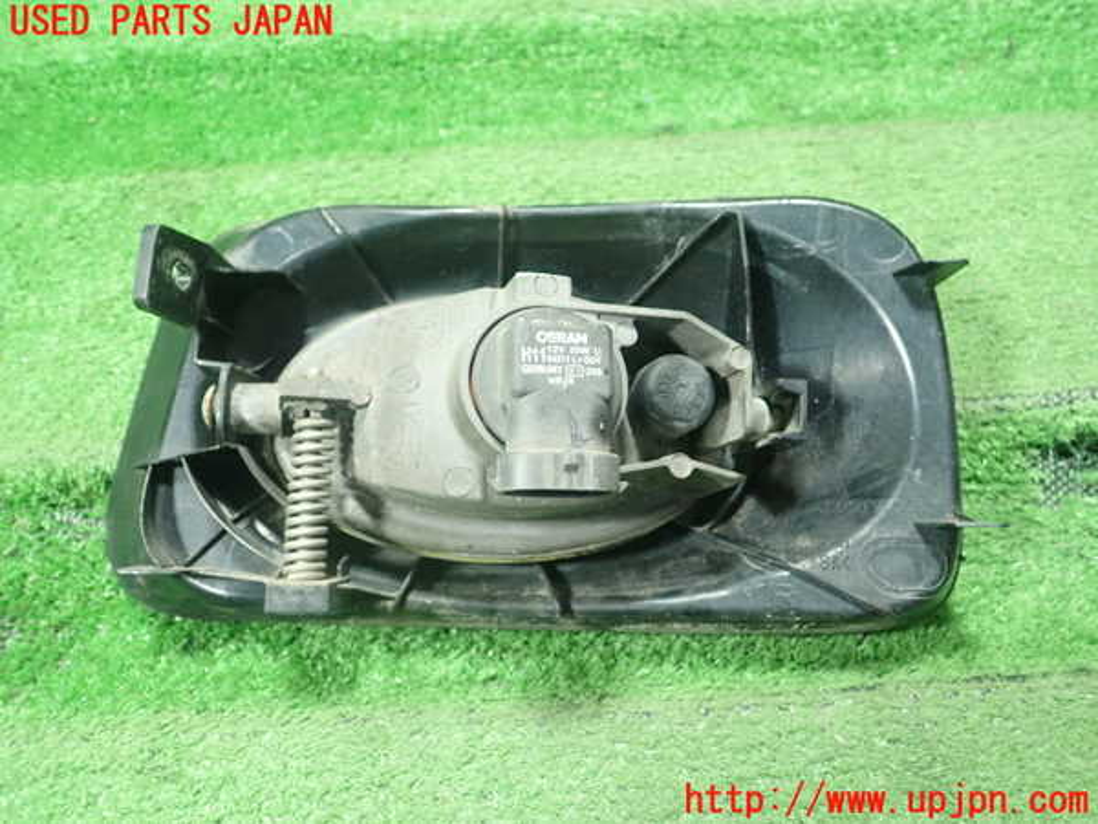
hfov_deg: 60.0
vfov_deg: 46.8
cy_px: 412
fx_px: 952
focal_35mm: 30
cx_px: 549
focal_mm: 5.5
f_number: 2.3
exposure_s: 1/80
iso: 800
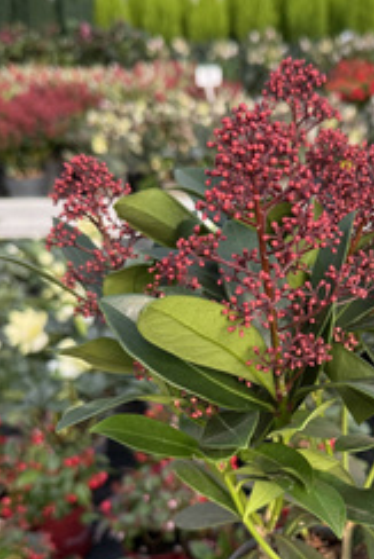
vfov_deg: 42.2
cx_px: 296
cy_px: 364
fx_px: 716
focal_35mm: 46
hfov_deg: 28.7
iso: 100
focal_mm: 6.76
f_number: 1.78
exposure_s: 1/728
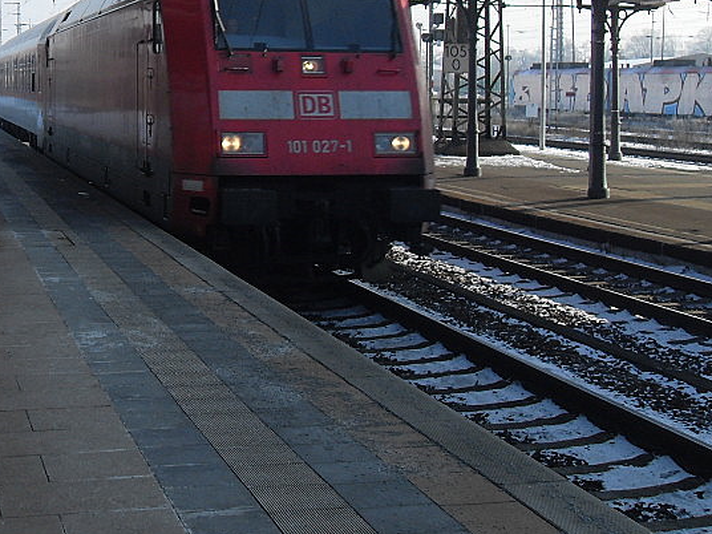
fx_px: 1337
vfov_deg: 22.2
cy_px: 82
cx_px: 163
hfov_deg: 29.3
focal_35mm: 65
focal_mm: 6.3
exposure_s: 1/180
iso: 80
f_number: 7
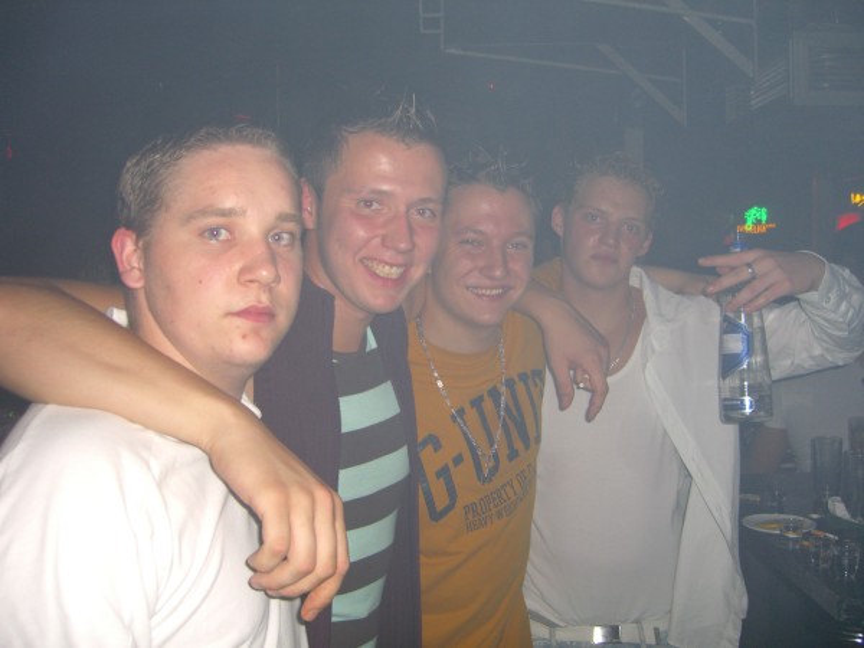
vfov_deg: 37.7
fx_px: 948
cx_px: 432
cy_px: 324
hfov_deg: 49.0
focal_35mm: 38
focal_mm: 7.9
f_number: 2.8
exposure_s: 1/60
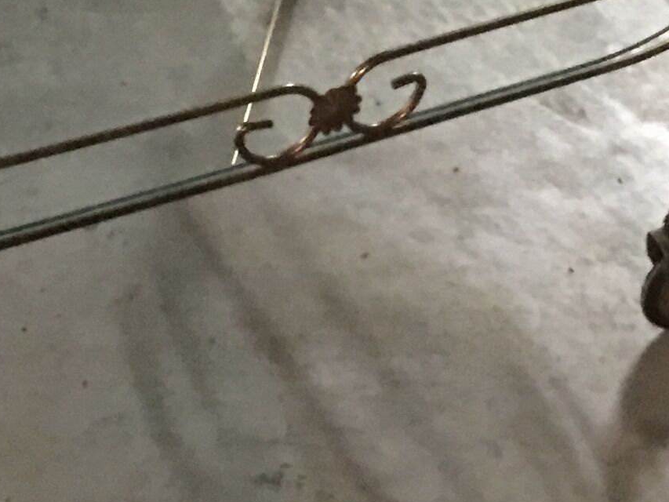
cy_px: -247
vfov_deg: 10.5
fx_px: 2648
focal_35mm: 137
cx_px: 268
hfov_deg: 14.4
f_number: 2.2
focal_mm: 4.15
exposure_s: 1/4
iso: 100
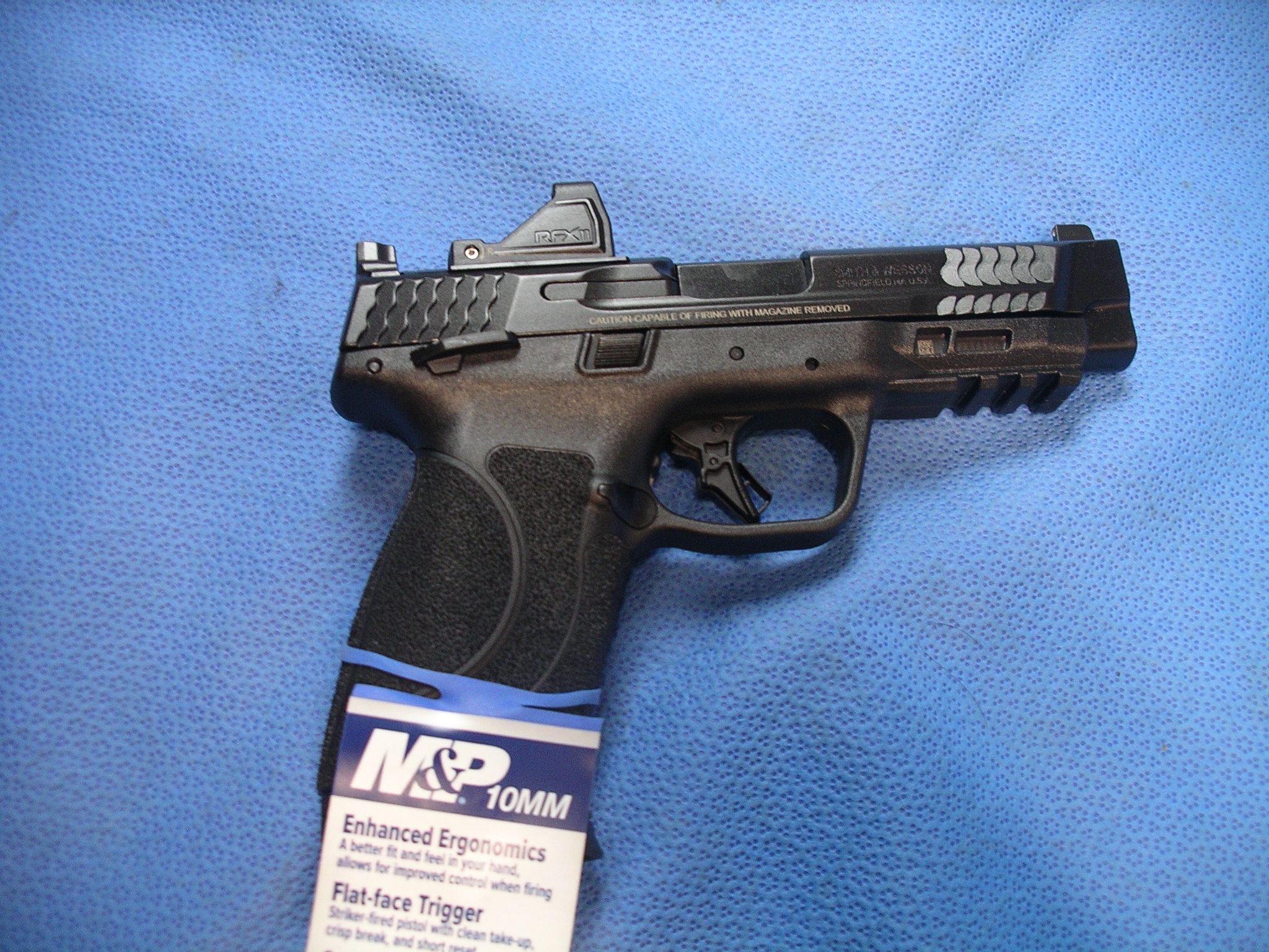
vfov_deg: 38.7
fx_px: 1356
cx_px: 634
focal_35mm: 37
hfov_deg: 50.1
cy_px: 476
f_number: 2.8
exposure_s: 1/40
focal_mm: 7.8
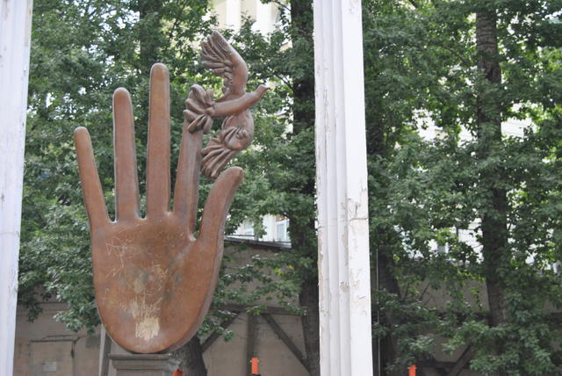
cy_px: 188
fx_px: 937
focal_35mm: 60
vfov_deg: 22.7
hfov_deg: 33.4
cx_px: 281
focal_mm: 40
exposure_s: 1/30
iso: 560
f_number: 5
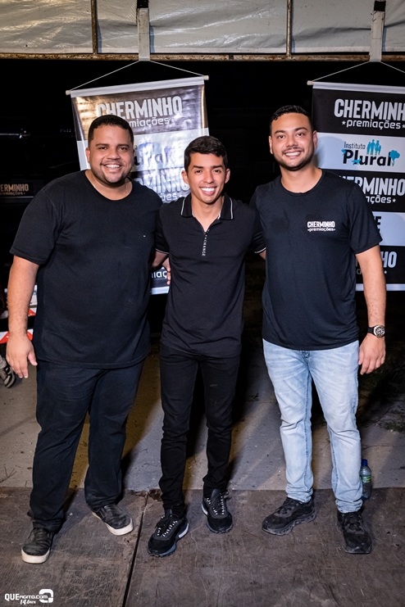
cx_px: 202
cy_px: 304
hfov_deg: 36.9
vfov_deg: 53.1
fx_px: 607
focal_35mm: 36
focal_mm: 24
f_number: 2.8
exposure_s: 1/250
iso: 2500
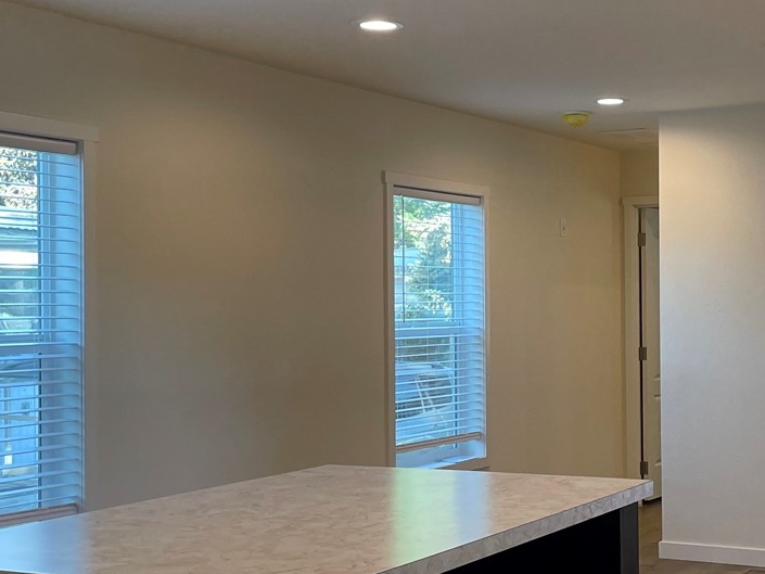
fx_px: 1304
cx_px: 623
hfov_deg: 31.8
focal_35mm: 59
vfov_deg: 24.8
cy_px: 294
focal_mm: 4.2
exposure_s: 1/120
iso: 80
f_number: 1.6
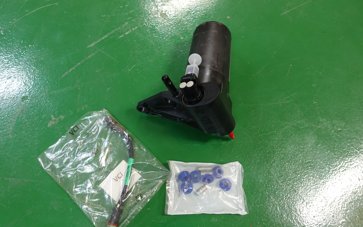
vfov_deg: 49.3
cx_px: 178
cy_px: 117
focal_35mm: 25
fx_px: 247
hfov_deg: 72.5
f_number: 1.8
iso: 640
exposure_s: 1/30
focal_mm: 8.8
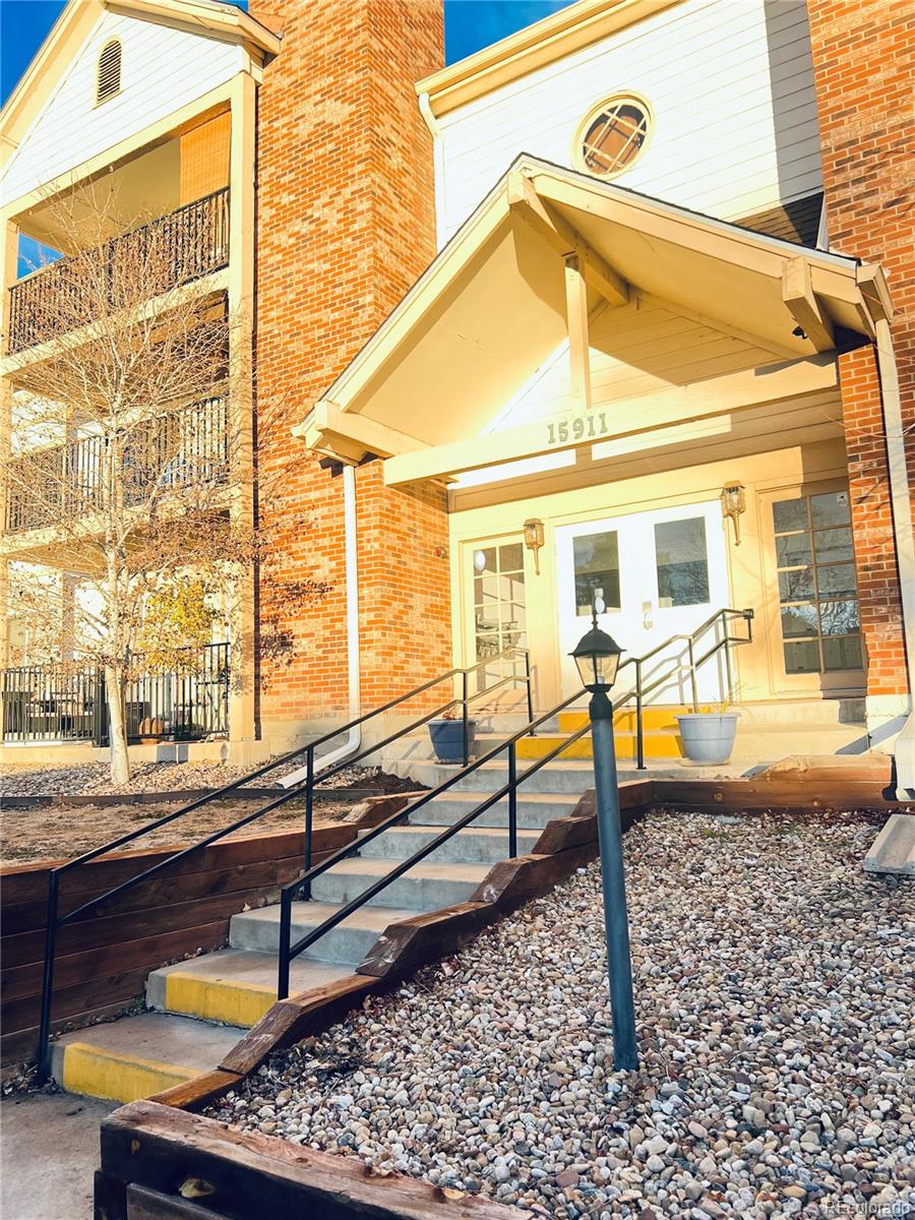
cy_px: 610
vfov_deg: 67.3
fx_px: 916
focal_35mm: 26
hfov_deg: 53.1
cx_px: 458
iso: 50
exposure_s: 1/255
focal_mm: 5.7
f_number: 1.5
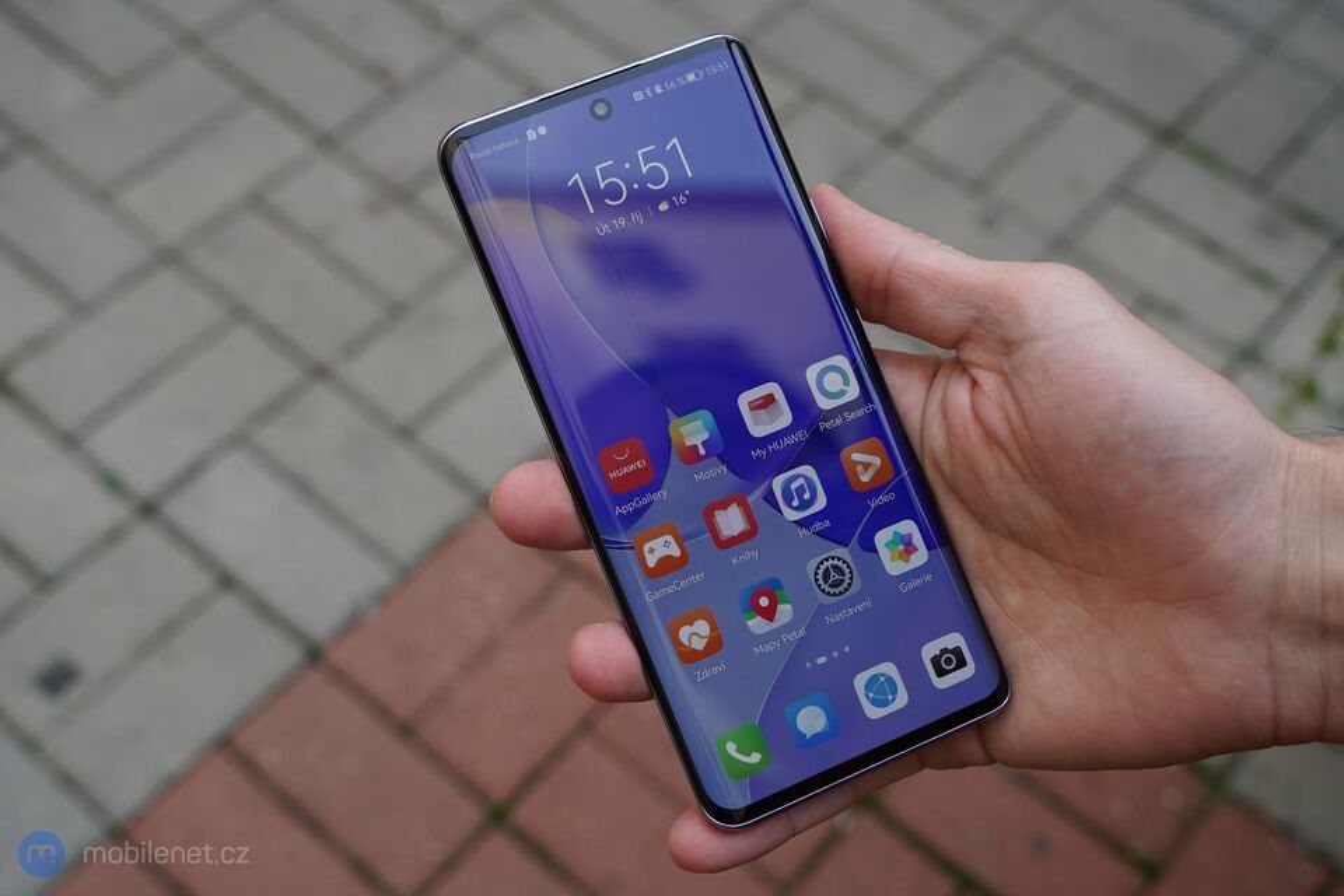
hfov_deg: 47.4
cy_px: 448
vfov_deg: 32.6
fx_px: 1531
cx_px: 672
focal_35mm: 41
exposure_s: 1/160
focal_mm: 41
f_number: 6.3
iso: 320
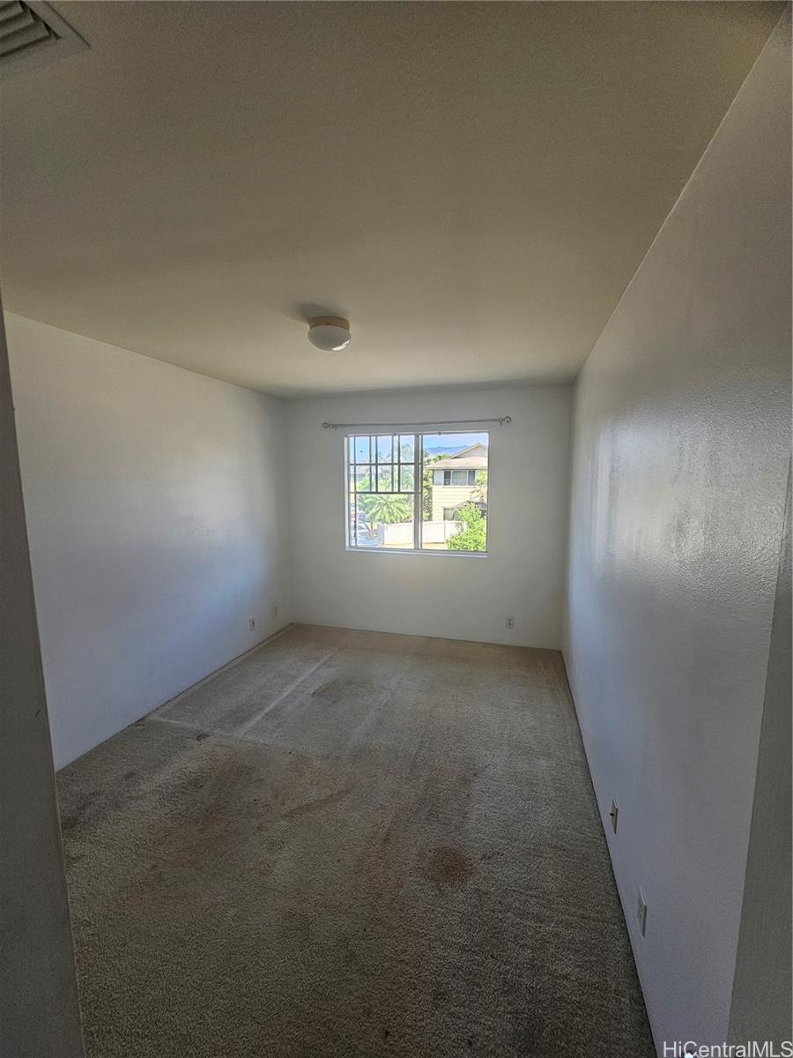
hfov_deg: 89.9
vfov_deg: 106.2
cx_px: 396
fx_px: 397
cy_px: 529
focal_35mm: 13
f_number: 2.2
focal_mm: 2.2
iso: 64
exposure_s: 1/149
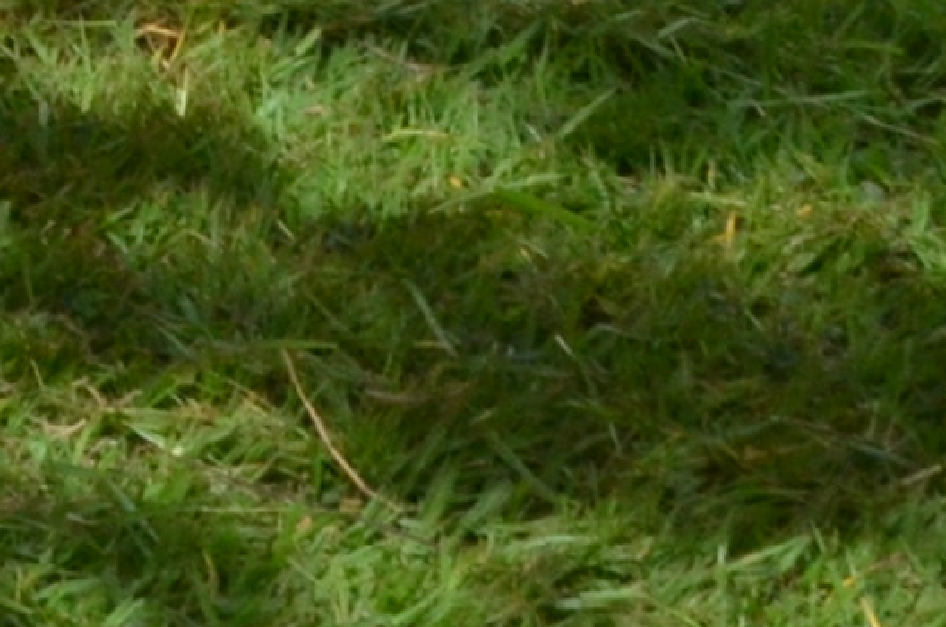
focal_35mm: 189
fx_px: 4957
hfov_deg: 9.2
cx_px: -1670
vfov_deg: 6.4
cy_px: -1507
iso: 800
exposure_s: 1/640
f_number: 13
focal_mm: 18
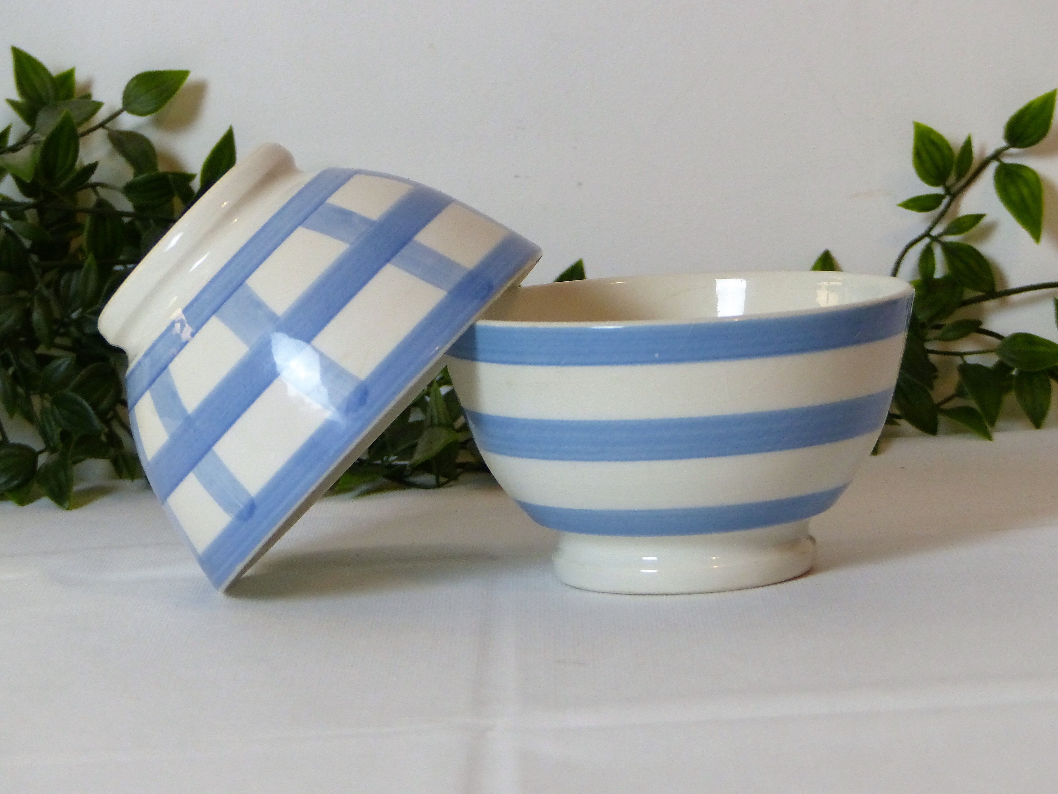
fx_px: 3912
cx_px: 529
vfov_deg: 11.6
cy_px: 397
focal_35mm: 128
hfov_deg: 15.4
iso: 320
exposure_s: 1/60
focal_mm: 20.9
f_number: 2.8
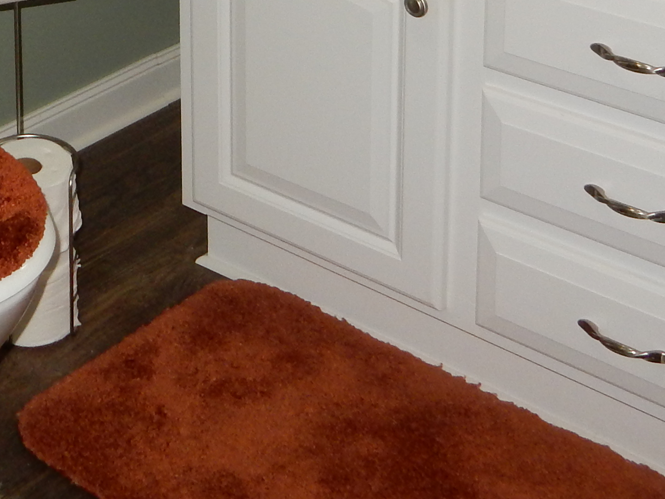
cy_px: -295
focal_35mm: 80
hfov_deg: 23.3
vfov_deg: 16.5
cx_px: -20
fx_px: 1537
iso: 200
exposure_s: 1/60
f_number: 3.7
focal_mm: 4.5
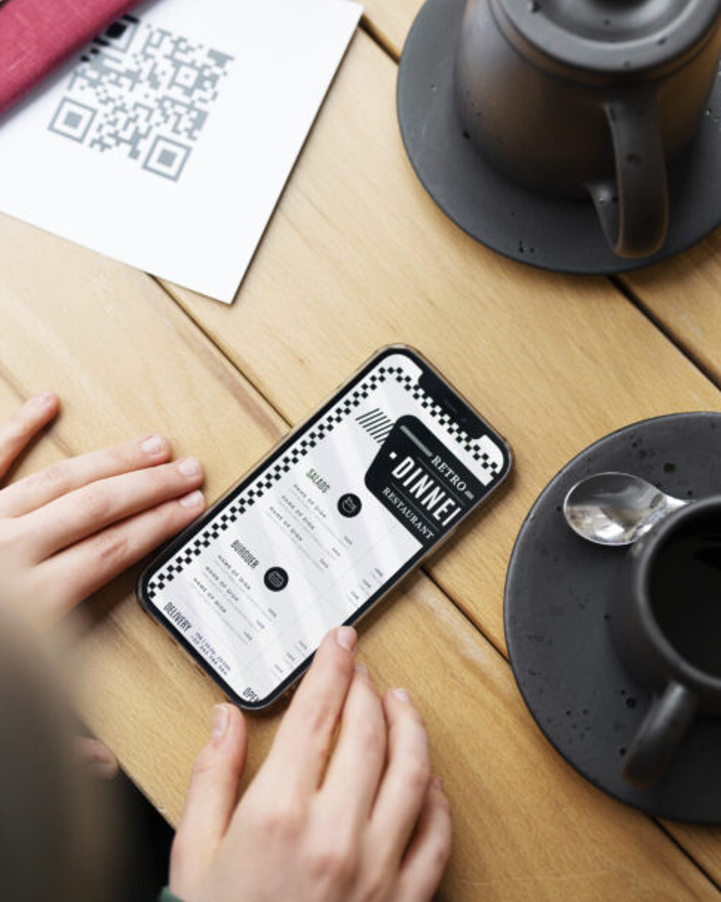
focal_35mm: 79
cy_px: 224
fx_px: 2108
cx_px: 336
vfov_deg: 23.9
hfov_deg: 19.4
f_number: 2.2
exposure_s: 1/400
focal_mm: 50
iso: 500
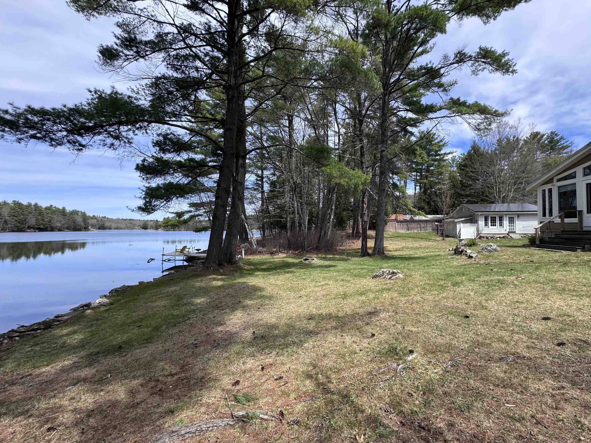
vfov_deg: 81.7
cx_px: 313
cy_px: 224
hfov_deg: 98.1
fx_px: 256
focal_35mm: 15
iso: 50
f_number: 2.2
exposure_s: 1/713
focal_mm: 2.22
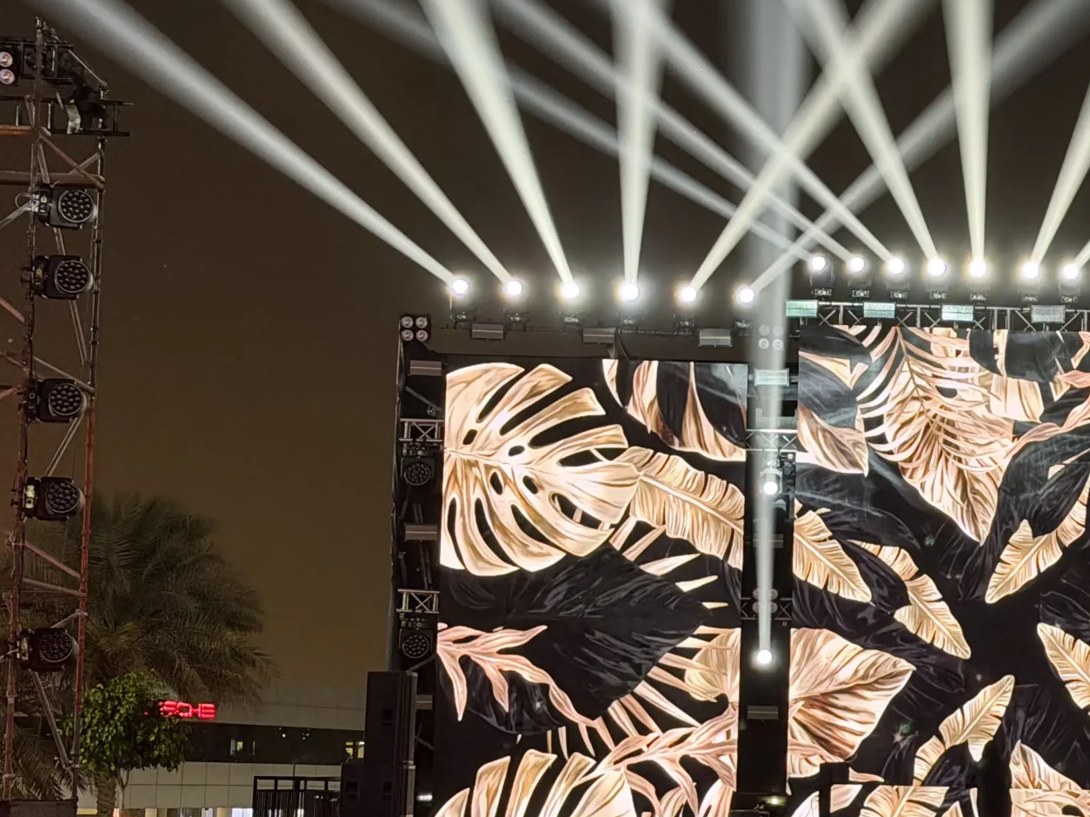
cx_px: 1092
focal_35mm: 98
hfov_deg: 19.5
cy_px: 502
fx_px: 3085
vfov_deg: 15.1
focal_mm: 6.76
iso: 320
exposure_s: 1/40
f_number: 1.78
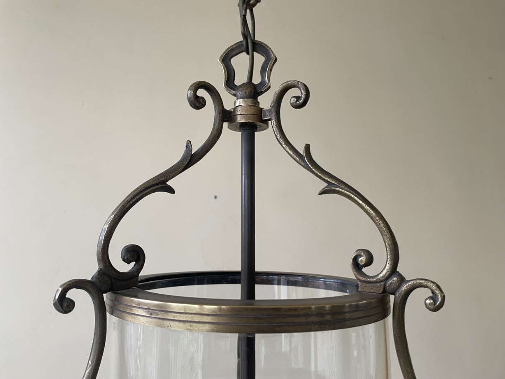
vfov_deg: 53.1
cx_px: 252
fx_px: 379
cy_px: 190
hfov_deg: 67.3
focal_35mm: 26
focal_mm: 4.2
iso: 125
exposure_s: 1/68
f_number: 1.6
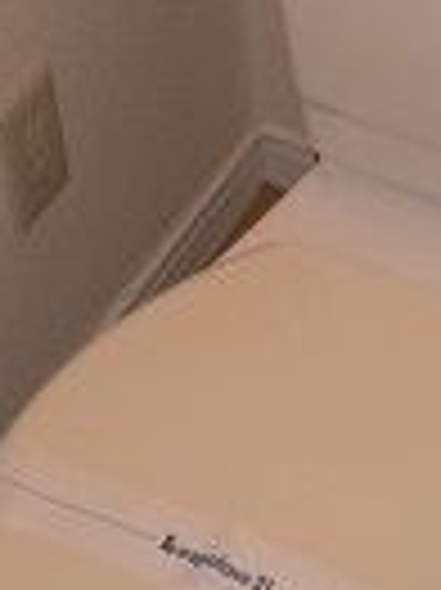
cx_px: 266
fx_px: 2110
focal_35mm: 124
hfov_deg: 11.9
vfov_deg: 15.8
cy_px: 90
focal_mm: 6.3
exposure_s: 1/60
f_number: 3.1
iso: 100
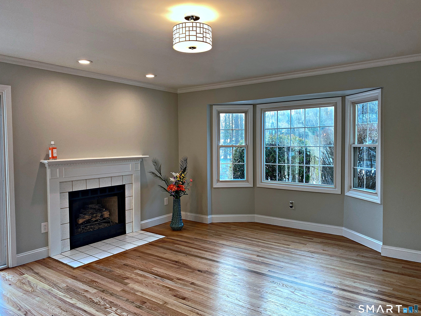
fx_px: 316
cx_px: 210
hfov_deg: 67.3
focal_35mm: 26
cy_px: 158
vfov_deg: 53.1
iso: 64
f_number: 1.8
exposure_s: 1/120
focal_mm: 4.25
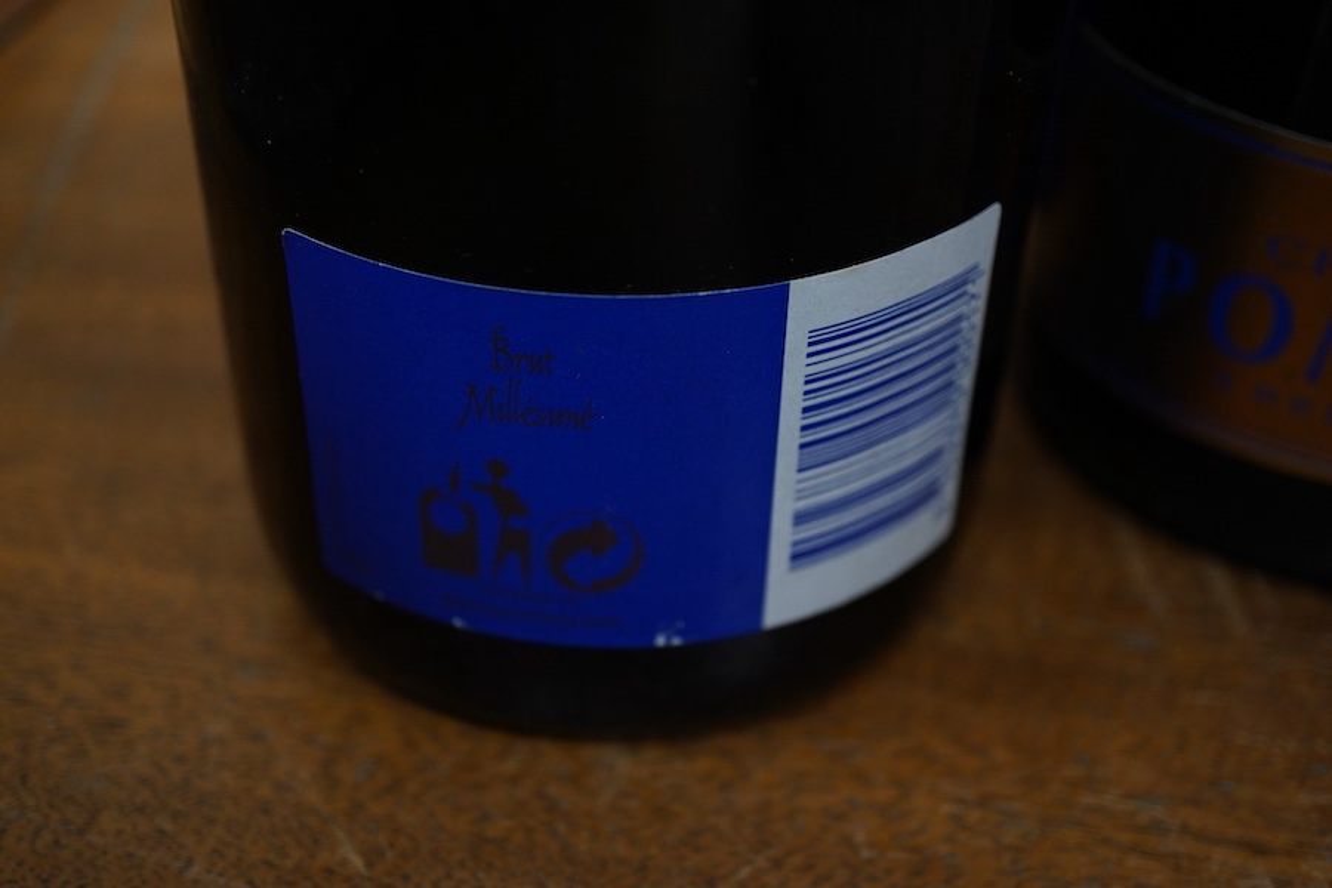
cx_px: 666
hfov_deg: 43.6
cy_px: 444
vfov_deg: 29.9
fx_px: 1665
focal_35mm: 45
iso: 1250
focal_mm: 30
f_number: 3.5
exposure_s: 1/125
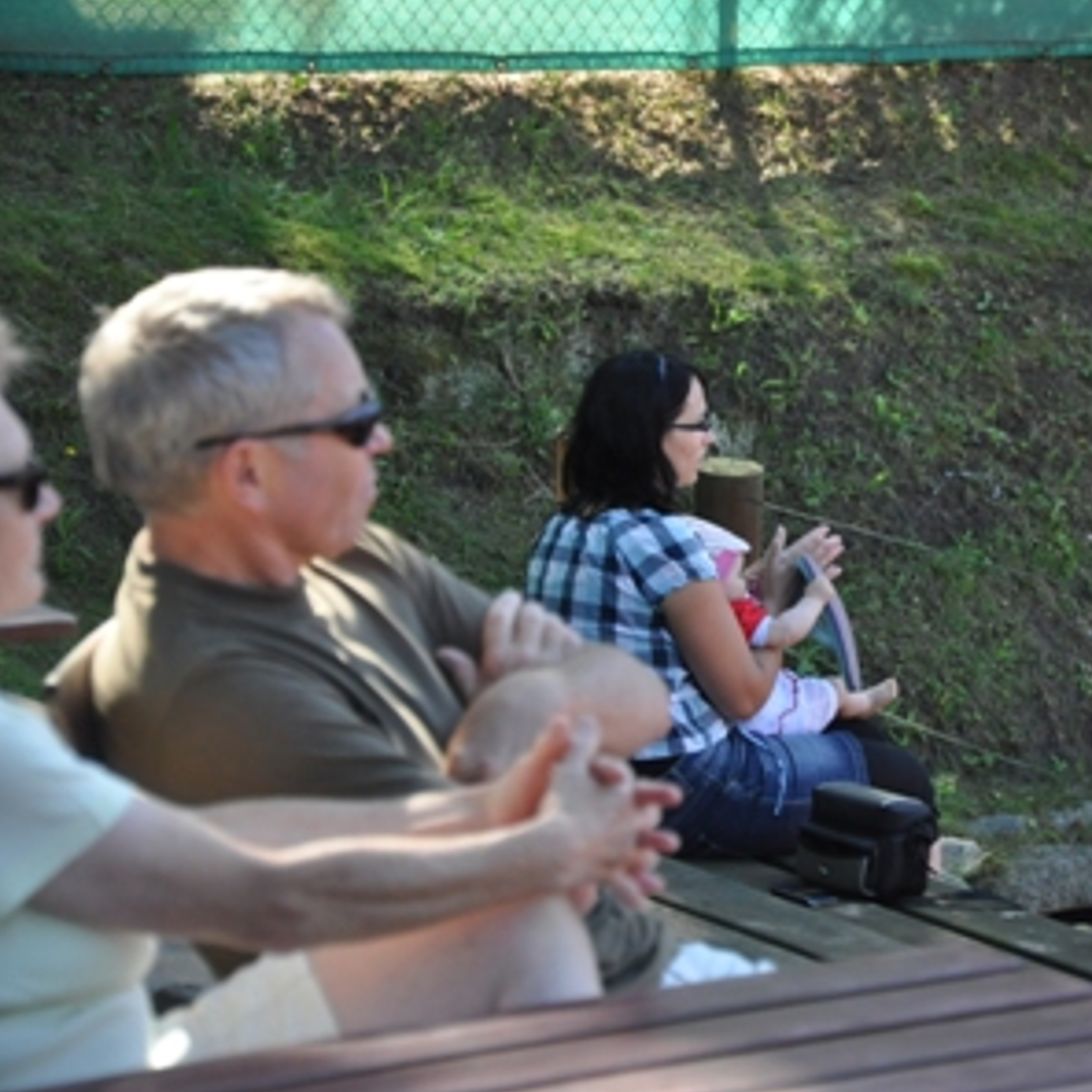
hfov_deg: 9.2
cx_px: 812
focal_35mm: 189
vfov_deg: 9.3
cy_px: 546
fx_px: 6745
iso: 1100
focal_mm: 98
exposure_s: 1/500
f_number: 5.6
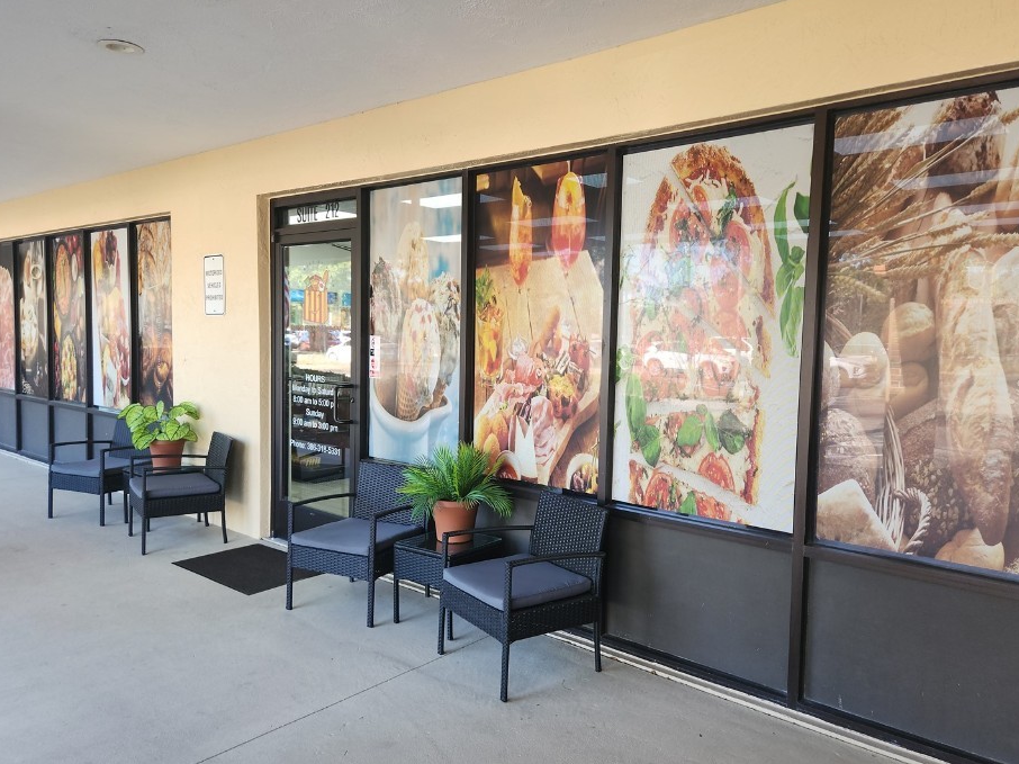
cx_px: 547
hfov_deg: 67.2
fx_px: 765
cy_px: 387
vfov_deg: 53.0
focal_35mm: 26
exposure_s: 1/60
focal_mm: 5.4
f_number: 1.8
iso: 32
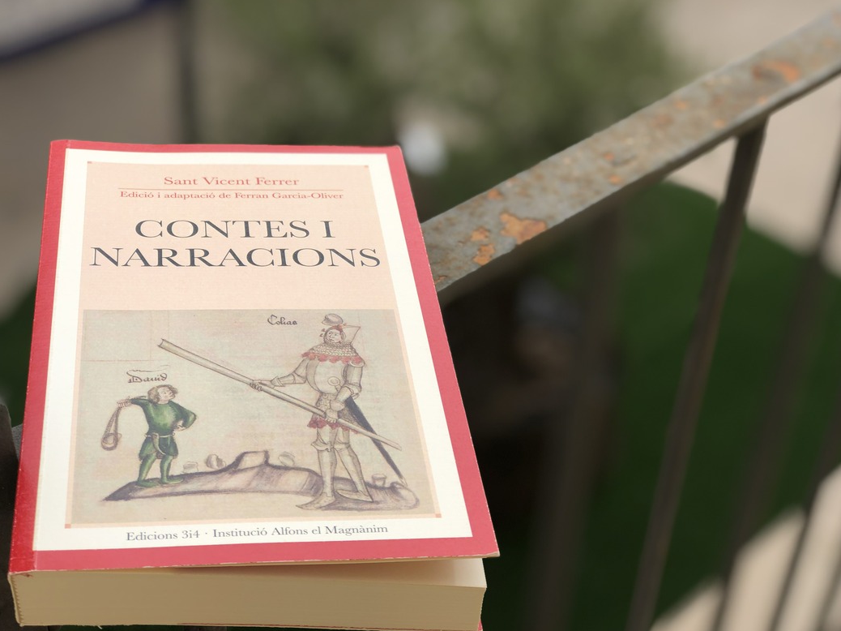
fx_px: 1409
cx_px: 426
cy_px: 318
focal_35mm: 58
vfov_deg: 25.2
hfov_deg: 33.2
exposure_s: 1/320
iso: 20
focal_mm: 6.6
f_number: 2.8
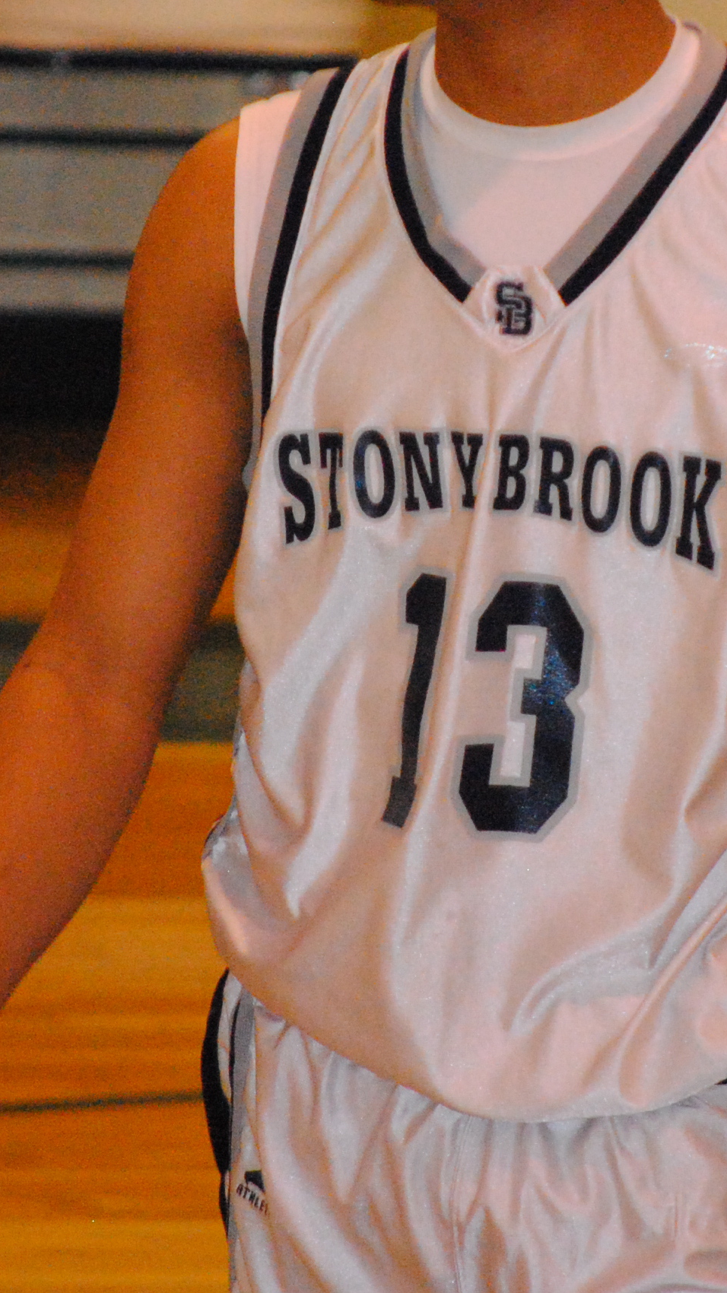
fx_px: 21800
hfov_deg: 1.9
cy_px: 419
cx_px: 459
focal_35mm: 636
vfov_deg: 3.4
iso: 1600
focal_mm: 200
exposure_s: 1/125
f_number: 5.6
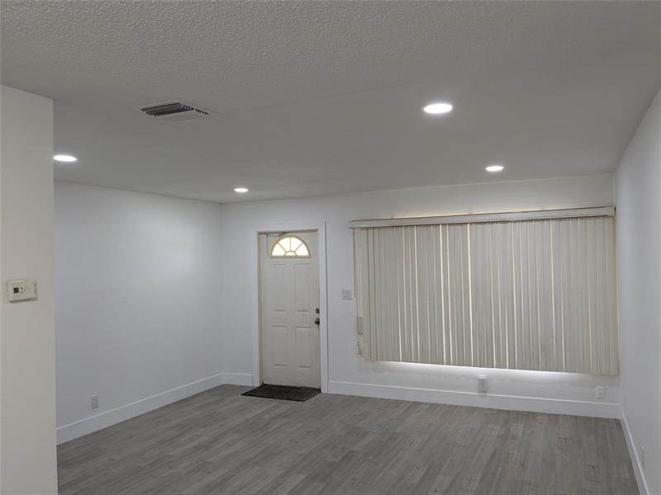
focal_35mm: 27
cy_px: 248
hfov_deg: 65.3
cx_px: 330
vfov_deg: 51.4
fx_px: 516
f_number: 1.73
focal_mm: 4.38
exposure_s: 1/30
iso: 54
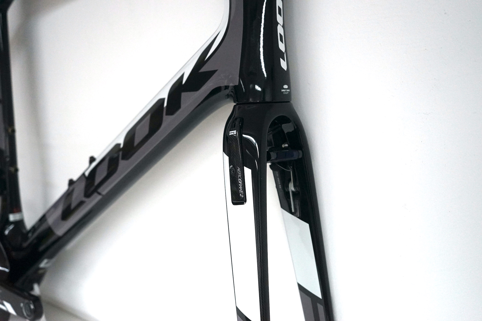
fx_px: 522
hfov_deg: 49.6
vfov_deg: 34.1
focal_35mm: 39
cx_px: 241
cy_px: 160
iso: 3200
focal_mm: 39
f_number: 4.5
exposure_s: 1/160
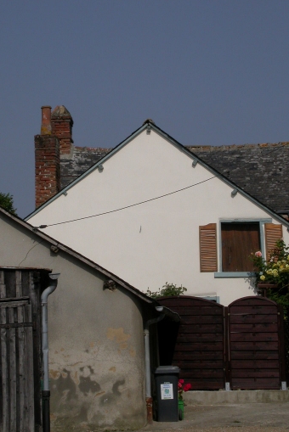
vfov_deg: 14.9
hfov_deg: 10.0
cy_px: 216
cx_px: 144
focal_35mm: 138
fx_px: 1659
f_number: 9.3
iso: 100
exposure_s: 1/716
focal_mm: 27.3
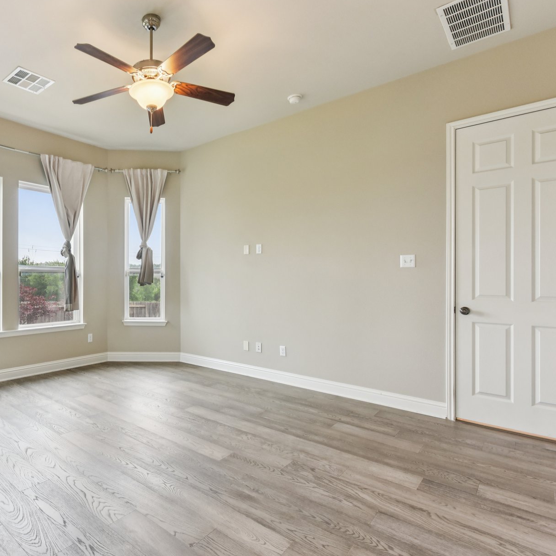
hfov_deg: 71.3
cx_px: 161
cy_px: 284
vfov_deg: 74.8
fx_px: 363
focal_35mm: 20
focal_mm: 14
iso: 250
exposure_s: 1/15
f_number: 8
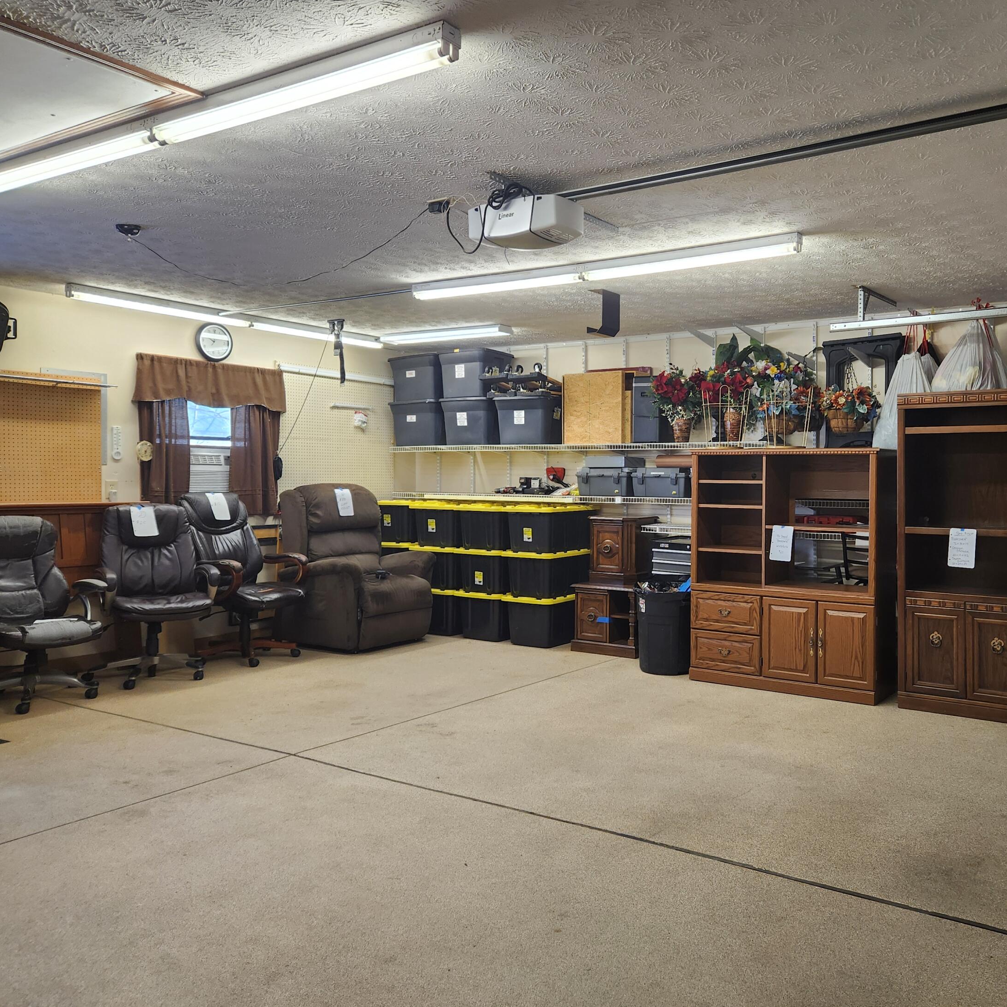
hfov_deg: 56.2
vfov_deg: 57.3
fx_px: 922
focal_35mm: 28
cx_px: 663
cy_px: 489
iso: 160
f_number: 1.8
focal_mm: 5.4
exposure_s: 1/120
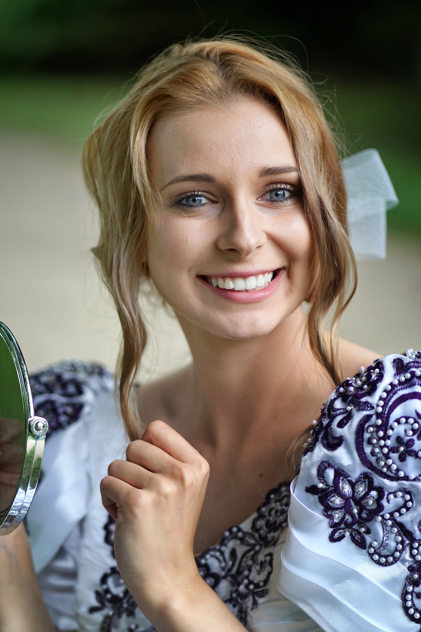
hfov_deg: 10.8
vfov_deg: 16.1
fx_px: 2236
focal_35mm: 128
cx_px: 210
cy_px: 316
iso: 100
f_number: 1.8
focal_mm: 85
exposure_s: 1/500
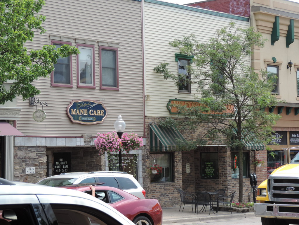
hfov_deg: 19.6
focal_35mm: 100
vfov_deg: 14.8
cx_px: 150
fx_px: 864
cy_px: 112
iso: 80
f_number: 4.1
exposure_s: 1/320
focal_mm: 17.8
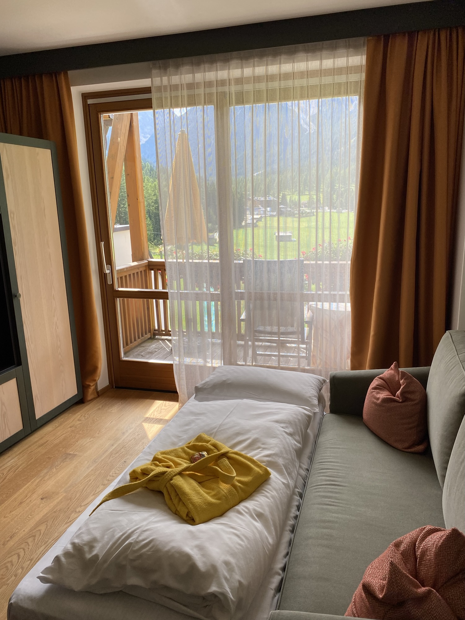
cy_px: 310
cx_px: 232
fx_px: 466
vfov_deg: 67.3
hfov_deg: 53.1
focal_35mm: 26
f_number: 1.8
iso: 32
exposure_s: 1/243
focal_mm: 4.25
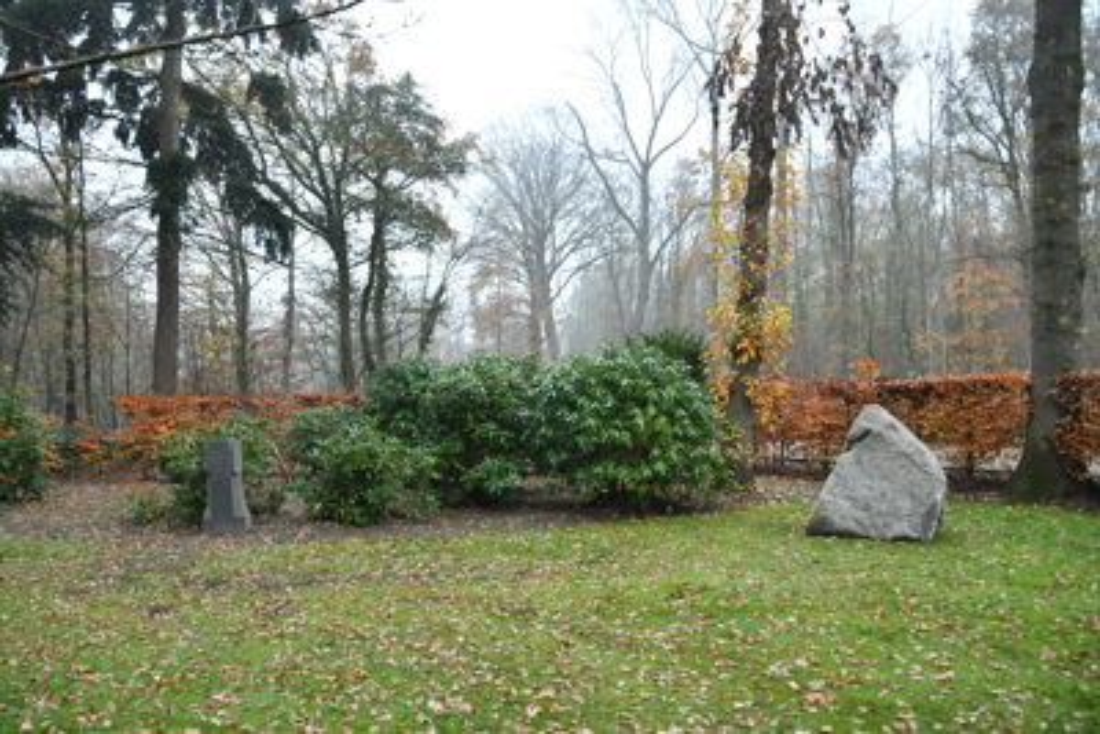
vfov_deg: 53.2
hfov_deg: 73.7
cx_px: 550
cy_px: 367
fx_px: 734
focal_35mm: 24
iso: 1000
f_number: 4
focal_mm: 16
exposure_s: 1/40
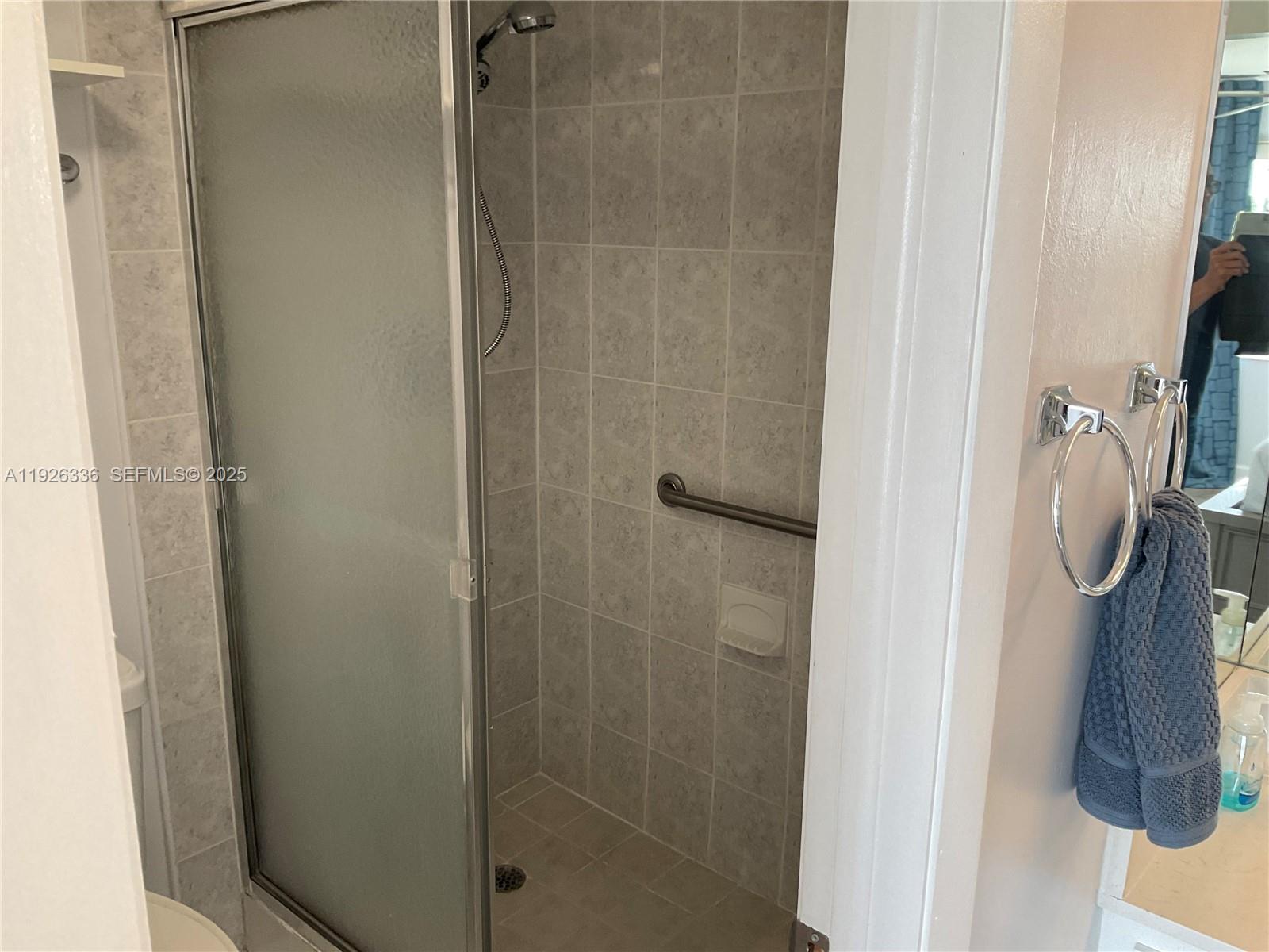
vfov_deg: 48.2
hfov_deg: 61.7
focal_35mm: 29
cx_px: 634
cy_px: 476
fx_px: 1063
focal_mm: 3
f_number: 1.8
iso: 64
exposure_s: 1/120
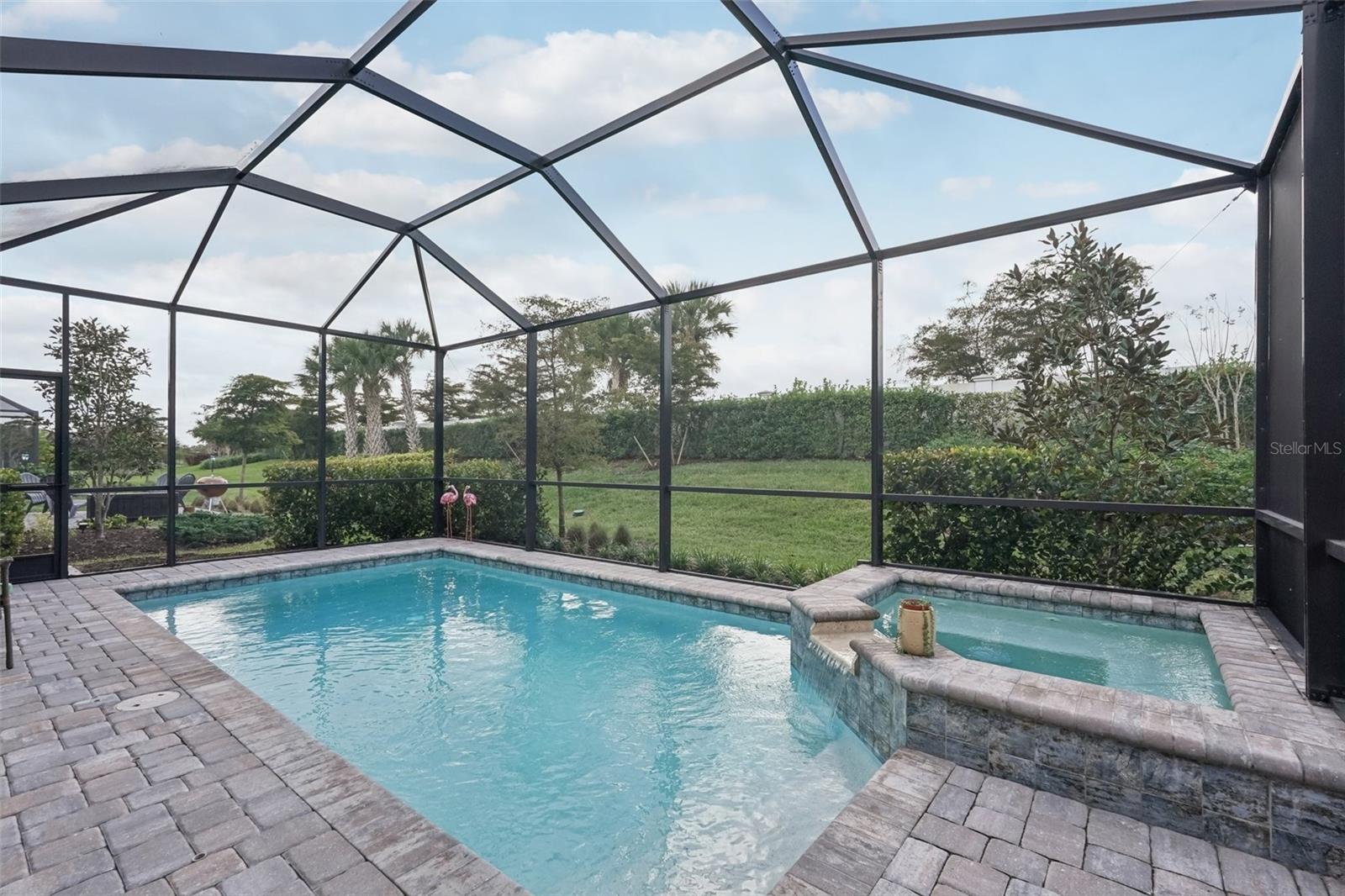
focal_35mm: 16
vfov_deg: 73.7
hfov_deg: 96.7
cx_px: 672
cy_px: 448
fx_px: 598
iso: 400
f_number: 8
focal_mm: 16
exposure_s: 1/400
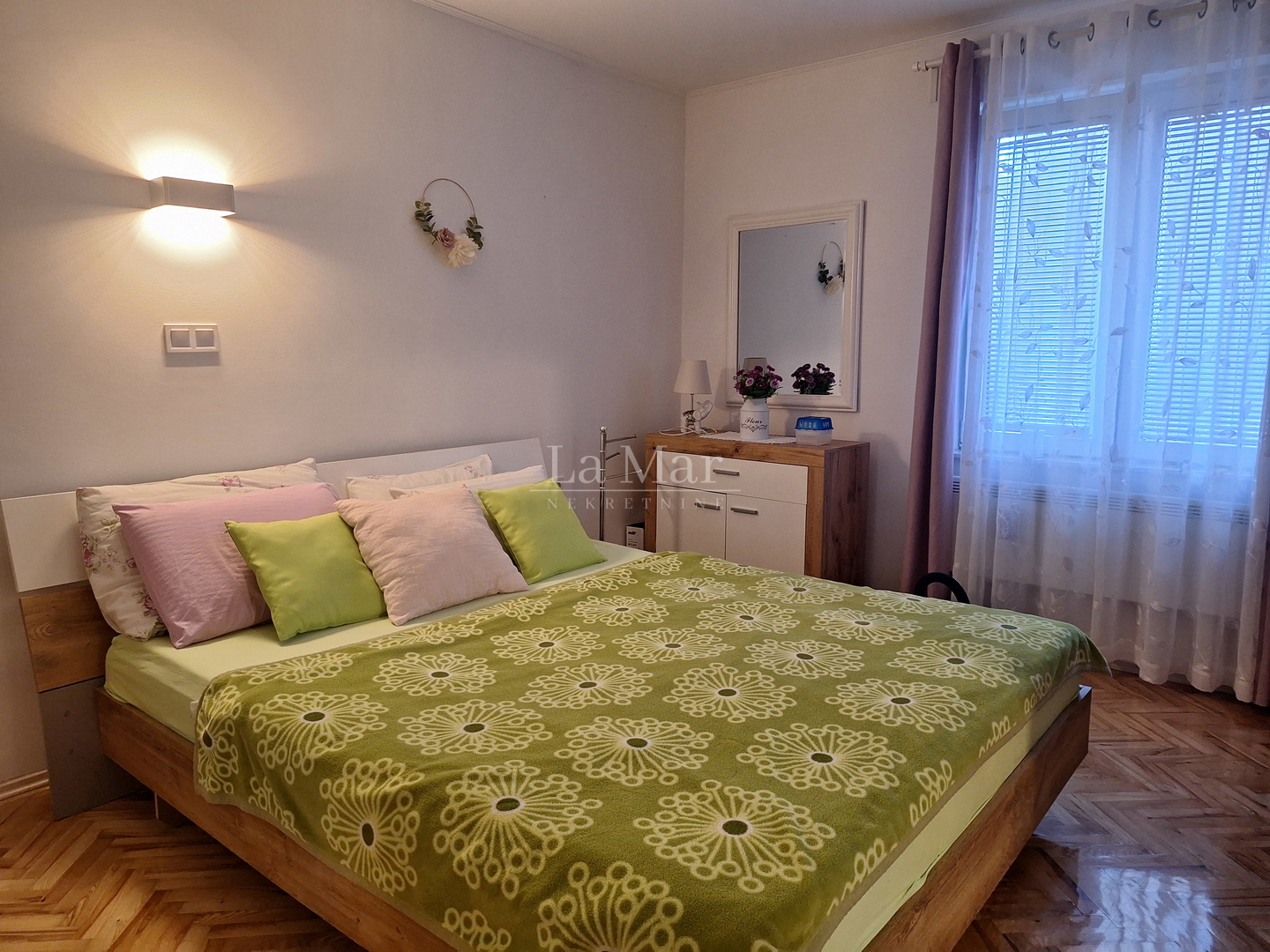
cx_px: 635
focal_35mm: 23
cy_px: 476
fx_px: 844
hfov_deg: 73.9
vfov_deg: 58.9
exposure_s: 1/50
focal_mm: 5.54
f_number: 1.8
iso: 250
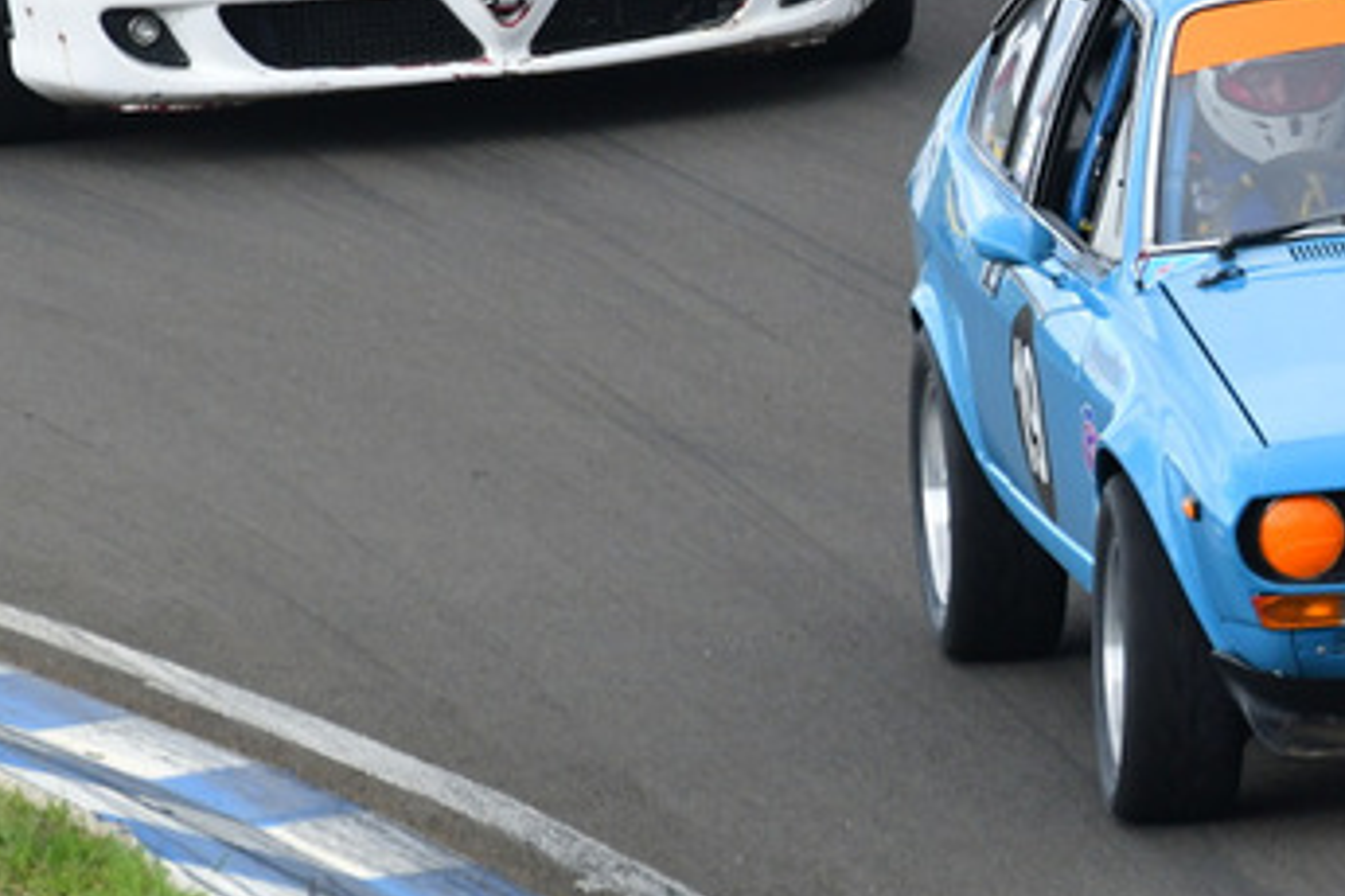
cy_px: 82
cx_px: 1419
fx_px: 50658
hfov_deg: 1.5
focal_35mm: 1356
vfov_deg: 1.0
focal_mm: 390
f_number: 7.1
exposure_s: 1/640
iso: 640
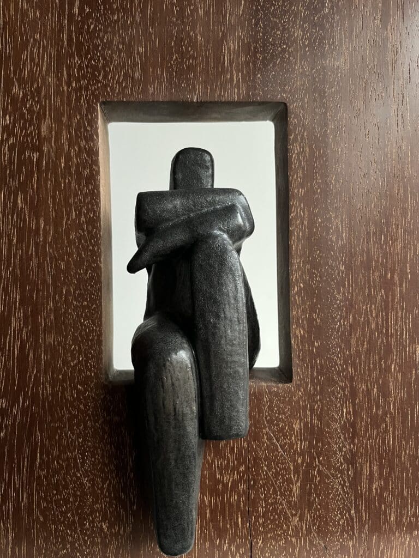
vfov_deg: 67.3
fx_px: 420
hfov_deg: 53.1
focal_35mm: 26
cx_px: 210
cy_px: 279
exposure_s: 1/60
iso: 200
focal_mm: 5.1
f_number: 1.6
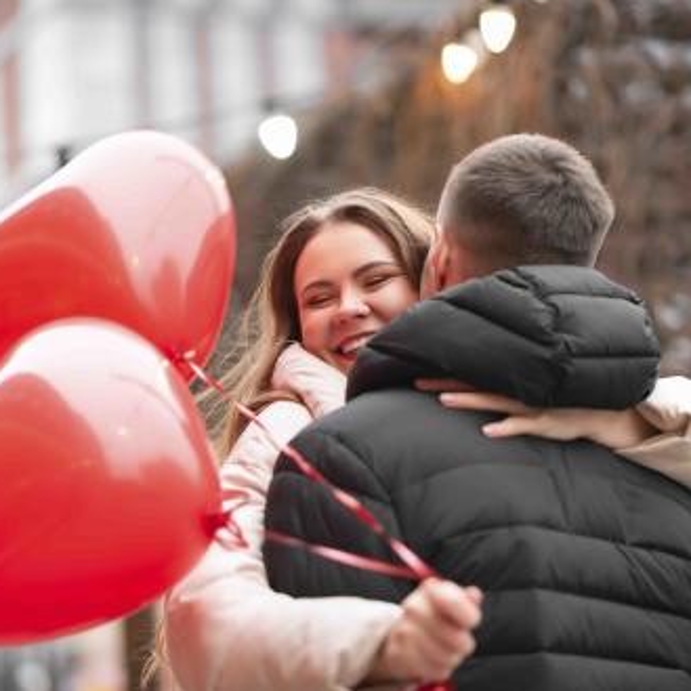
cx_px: 311
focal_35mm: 110
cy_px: 349
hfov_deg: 15.8
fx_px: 2484
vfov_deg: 15.8
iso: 200
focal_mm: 85
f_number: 2
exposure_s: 1/200
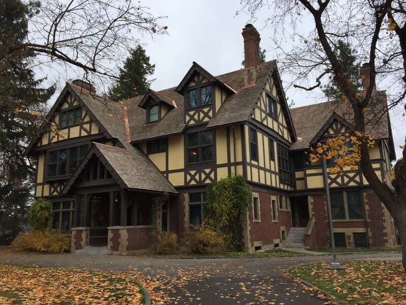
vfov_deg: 48.2
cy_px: 152
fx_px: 340
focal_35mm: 29
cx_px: 203
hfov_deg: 61.7
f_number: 2.2
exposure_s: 1/989
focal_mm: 4.15
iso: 32
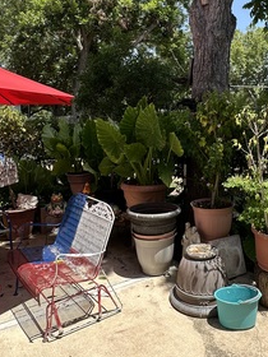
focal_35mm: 32
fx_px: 330
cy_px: 129
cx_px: 165
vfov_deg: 56.0
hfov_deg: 43.9
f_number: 2.2
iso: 40
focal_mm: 2.22
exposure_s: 1/575
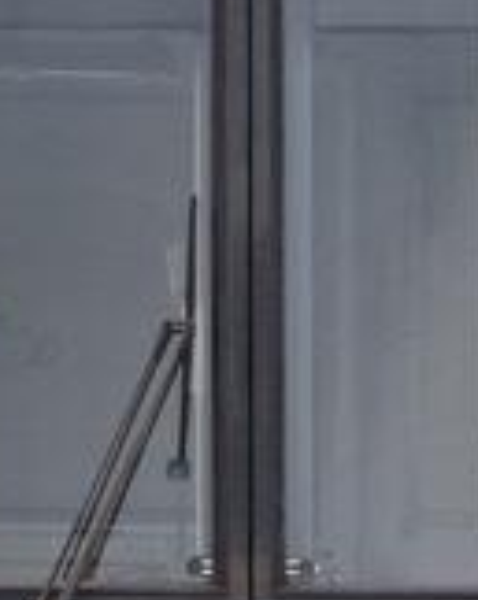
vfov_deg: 1.1
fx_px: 31495
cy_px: 474
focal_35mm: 1776
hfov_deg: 0.9
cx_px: -130
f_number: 5
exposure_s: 1/1000
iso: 560
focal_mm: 170
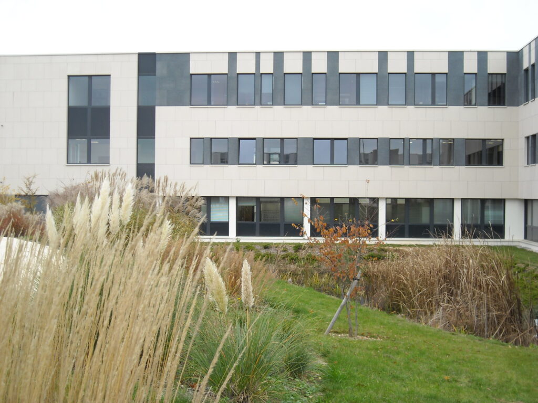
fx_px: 762
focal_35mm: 49
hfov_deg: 38.9
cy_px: 202
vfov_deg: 29.7
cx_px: 269
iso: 64
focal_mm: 7.92
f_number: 3.2
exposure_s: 1/148
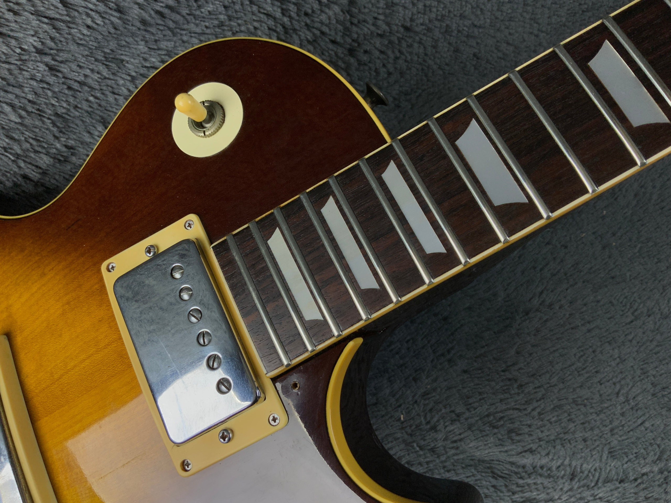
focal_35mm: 29
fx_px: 562
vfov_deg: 48.2
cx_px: 336
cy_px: 252
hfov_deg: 61.7
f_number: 1.8
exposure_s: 1/120
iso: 32
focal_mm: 3
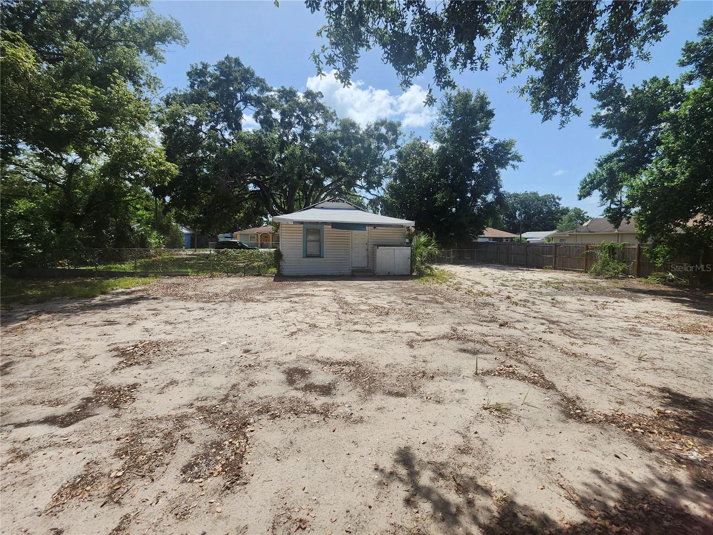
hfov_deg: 106.2
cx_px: 356
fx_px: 268
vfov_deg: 89.9
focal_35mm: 13
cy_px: 268
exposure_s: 1/1465
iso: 40
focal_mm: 1.74
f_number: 2.2
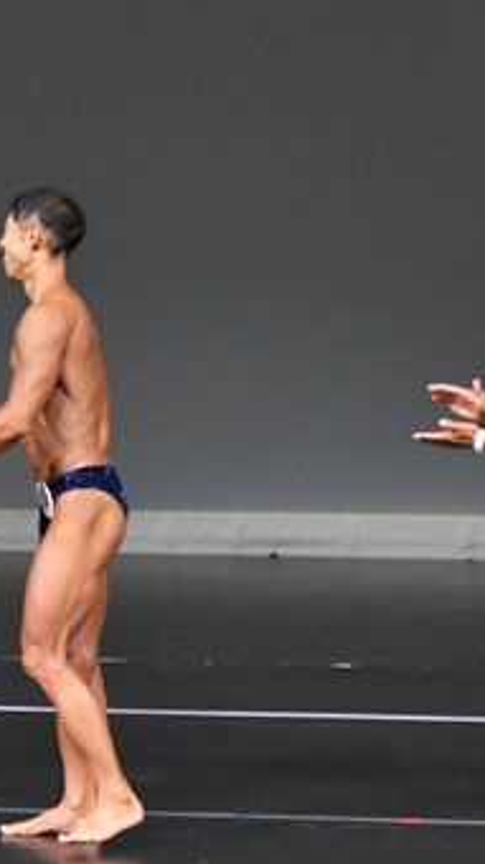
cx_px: -128
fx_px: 10001
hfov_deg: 2.8
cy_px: 407
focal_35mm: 437
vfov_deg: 4.9
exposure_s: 1/400
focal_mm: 122
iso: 5000
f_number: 5.6
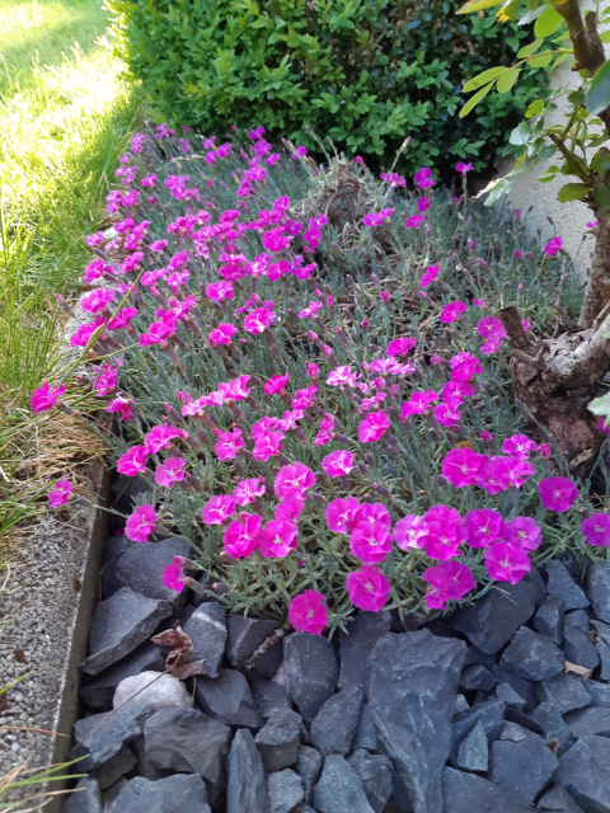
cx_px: 305
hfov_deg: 53.1
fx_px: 611
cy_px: 406
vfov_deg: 67.3
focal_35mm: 26
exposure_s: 1/100
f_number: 1.7
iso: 80
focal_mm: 3.93
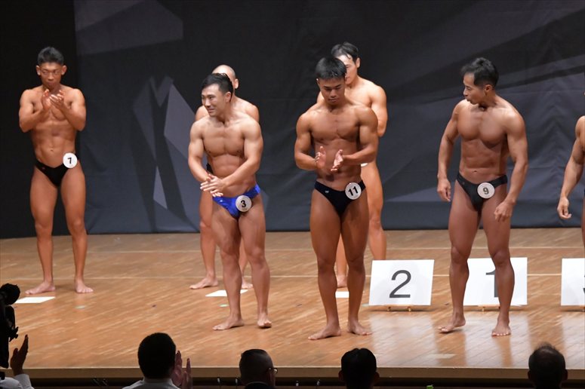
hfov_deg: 9.5
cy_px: 194
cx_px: 292
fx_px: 3525
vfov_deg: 6.3
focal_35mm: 217
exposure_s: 1/400
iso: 8000
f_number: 5.6
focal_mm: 145
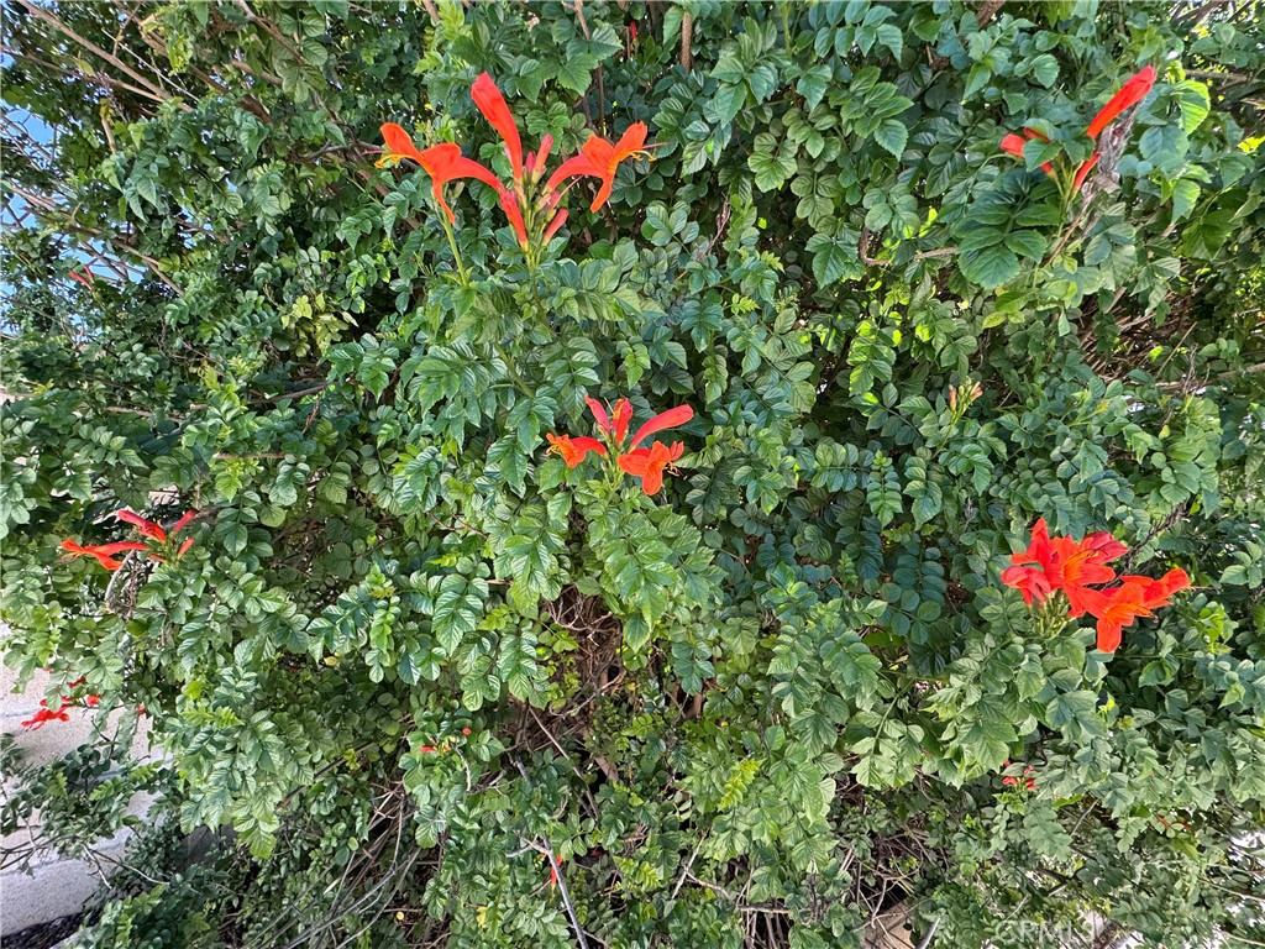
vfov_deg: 85.7
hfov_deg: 102.1
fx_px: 512
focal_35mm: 14
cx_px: 632
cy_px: 474
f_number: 2.2
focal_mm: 2.22
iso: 40
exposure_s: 1/157
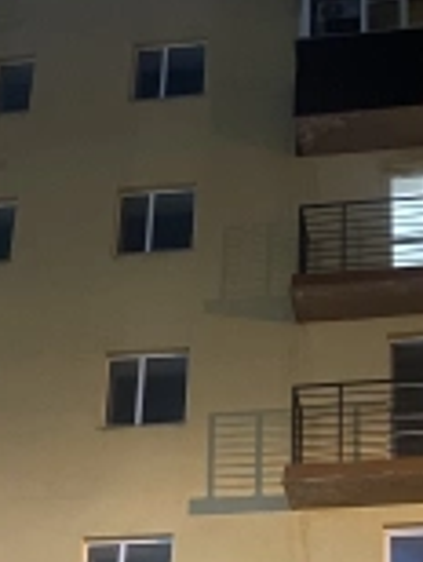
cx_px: 268
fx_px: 1284
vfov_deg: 23.4
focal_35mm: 79
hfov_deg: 18.7
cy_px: 595
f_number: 1.8
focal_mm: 4.25
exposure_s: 1/8
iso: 500
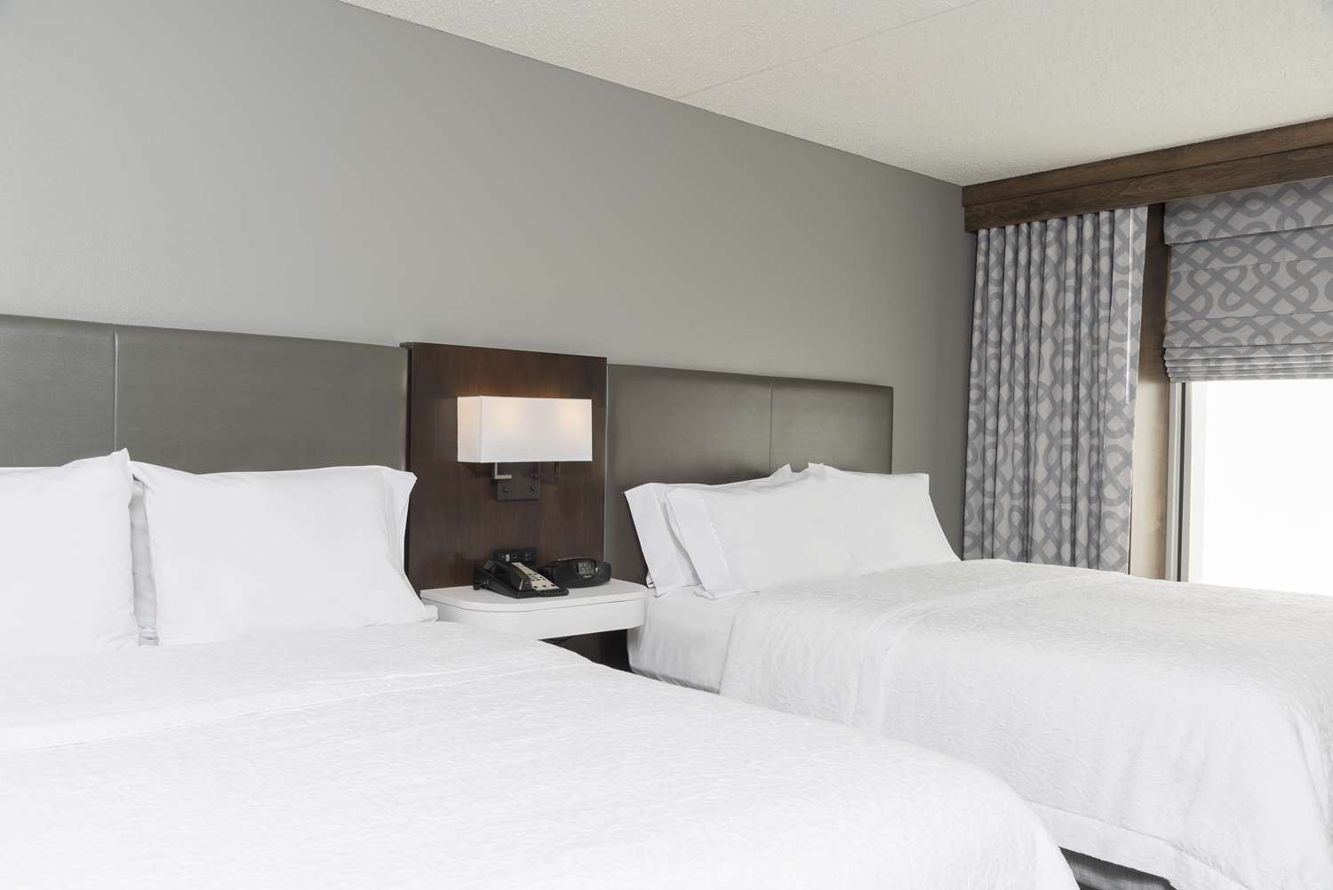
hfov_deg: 61.9
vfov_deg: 43.6
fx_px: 1111
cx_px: 666
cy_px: 445
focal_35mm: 30
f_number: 10
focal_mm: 30
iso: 64
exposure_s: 1/20
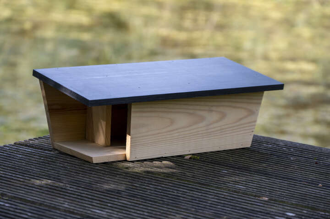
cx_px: 165
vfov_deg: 10.5
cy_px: 110
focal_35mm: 130
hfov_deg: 15.8
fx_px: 1191
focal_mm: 130
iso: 360
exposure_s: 1/250
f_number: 6.3
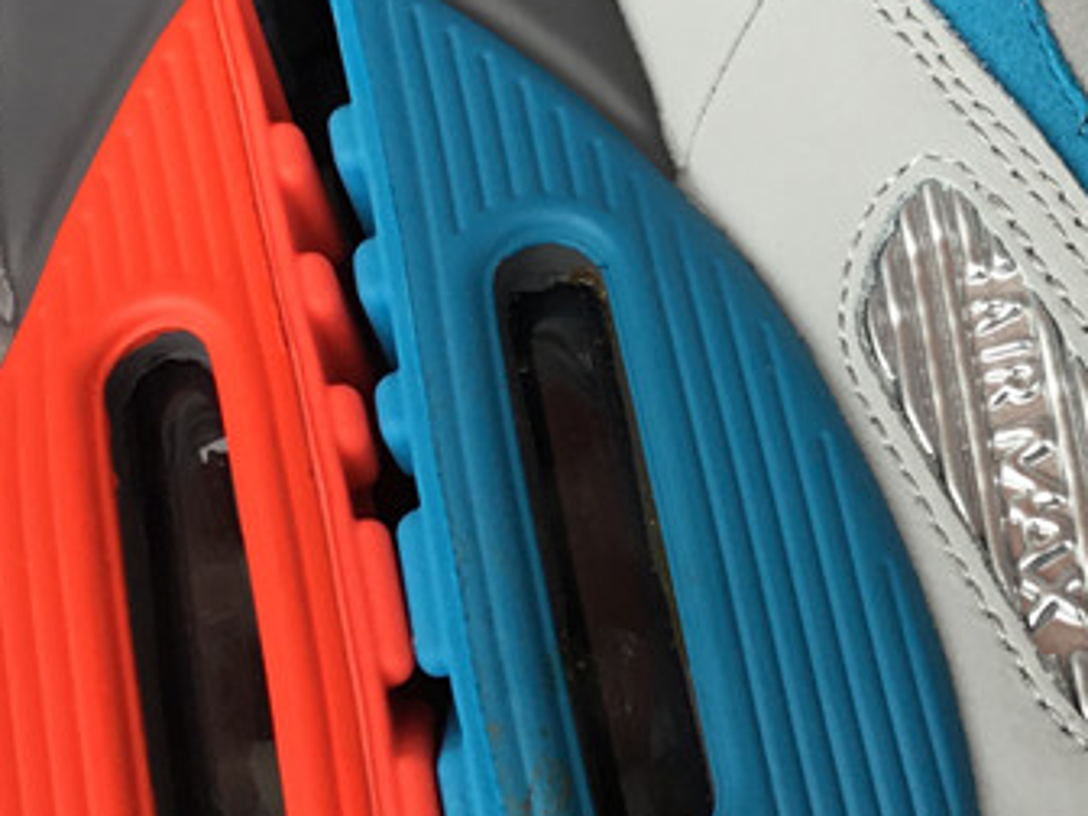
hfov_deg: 23.2
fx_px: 2609
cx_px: 894
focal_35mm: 83
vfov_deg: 17.7
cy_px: 219
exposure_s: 1/100
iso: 32
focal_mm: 3.3
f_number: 2.4
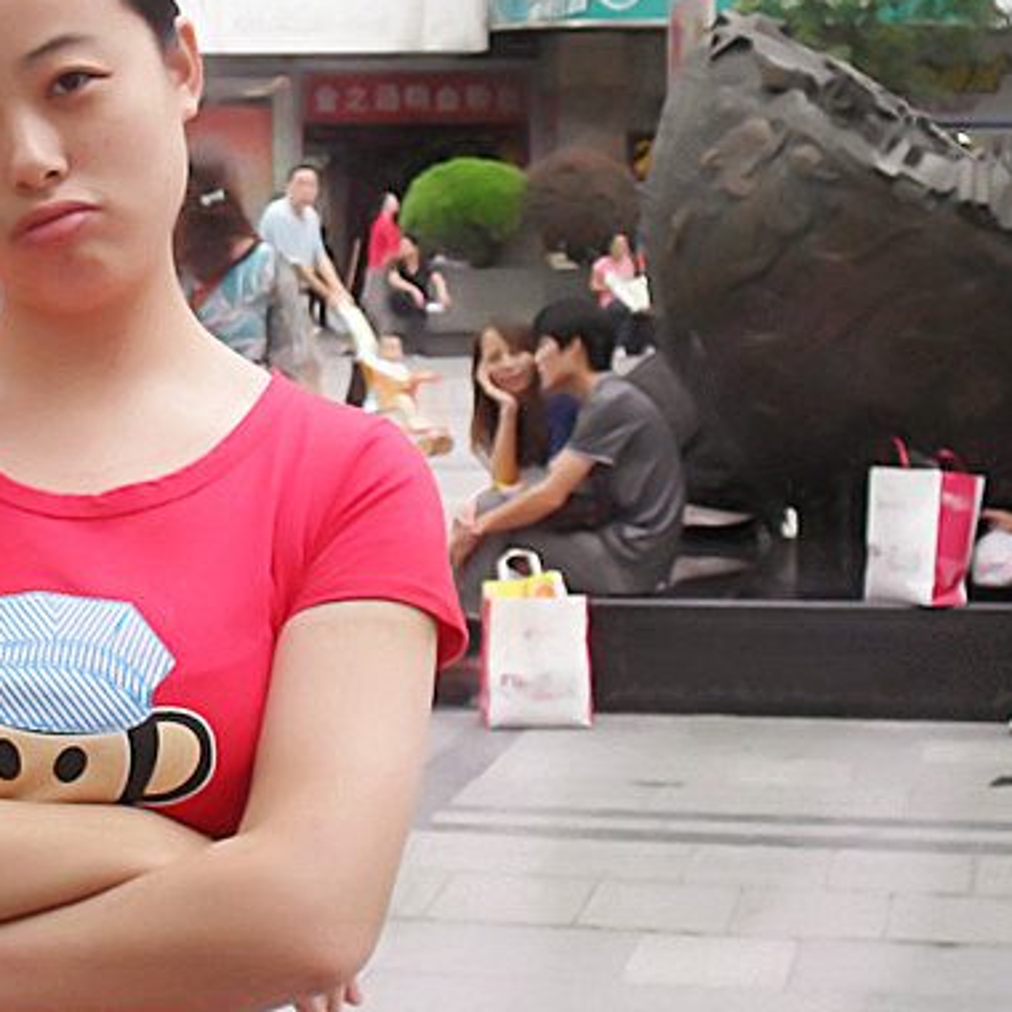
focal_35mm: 106
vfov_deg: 16.4
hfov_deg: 16.3
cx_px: 144
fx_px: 3506
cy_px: 383
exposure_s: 1/60
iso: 200
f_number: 4.3
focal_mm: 10.1
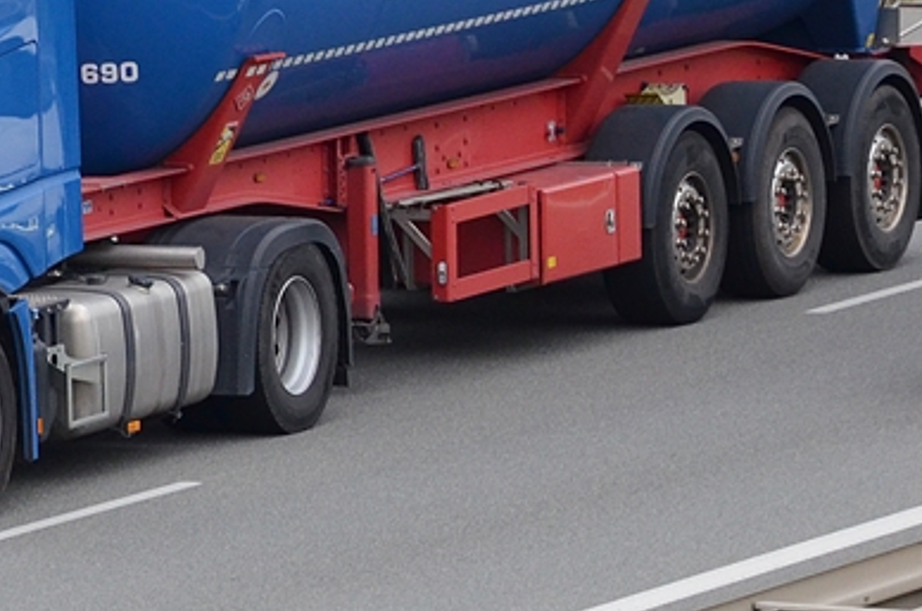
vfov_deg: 4.2
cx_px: 128
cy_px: 21
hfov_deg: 6.3
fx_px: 8307
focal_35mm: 325
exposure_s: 1/1000
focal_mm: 105
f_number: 5.6
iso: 800
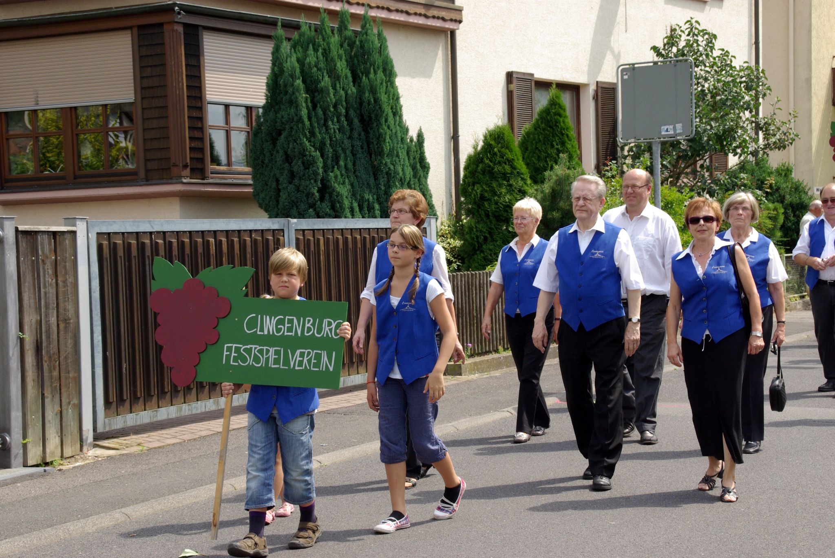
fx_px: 1672
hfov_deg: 28.0
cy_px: 279
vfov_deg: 19.0
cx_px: 418
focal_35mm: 72
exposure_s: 1/350
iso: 400
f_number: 8
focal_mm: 48
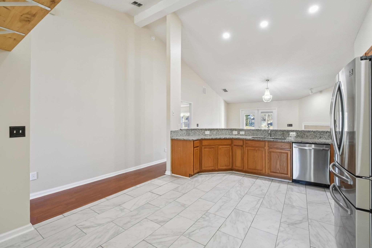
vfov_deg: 77.3
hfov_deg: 100.4
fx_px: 155
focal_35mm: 15
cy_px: 124
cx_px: 186
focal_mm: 10
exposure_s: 1/6
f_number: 8
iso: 400
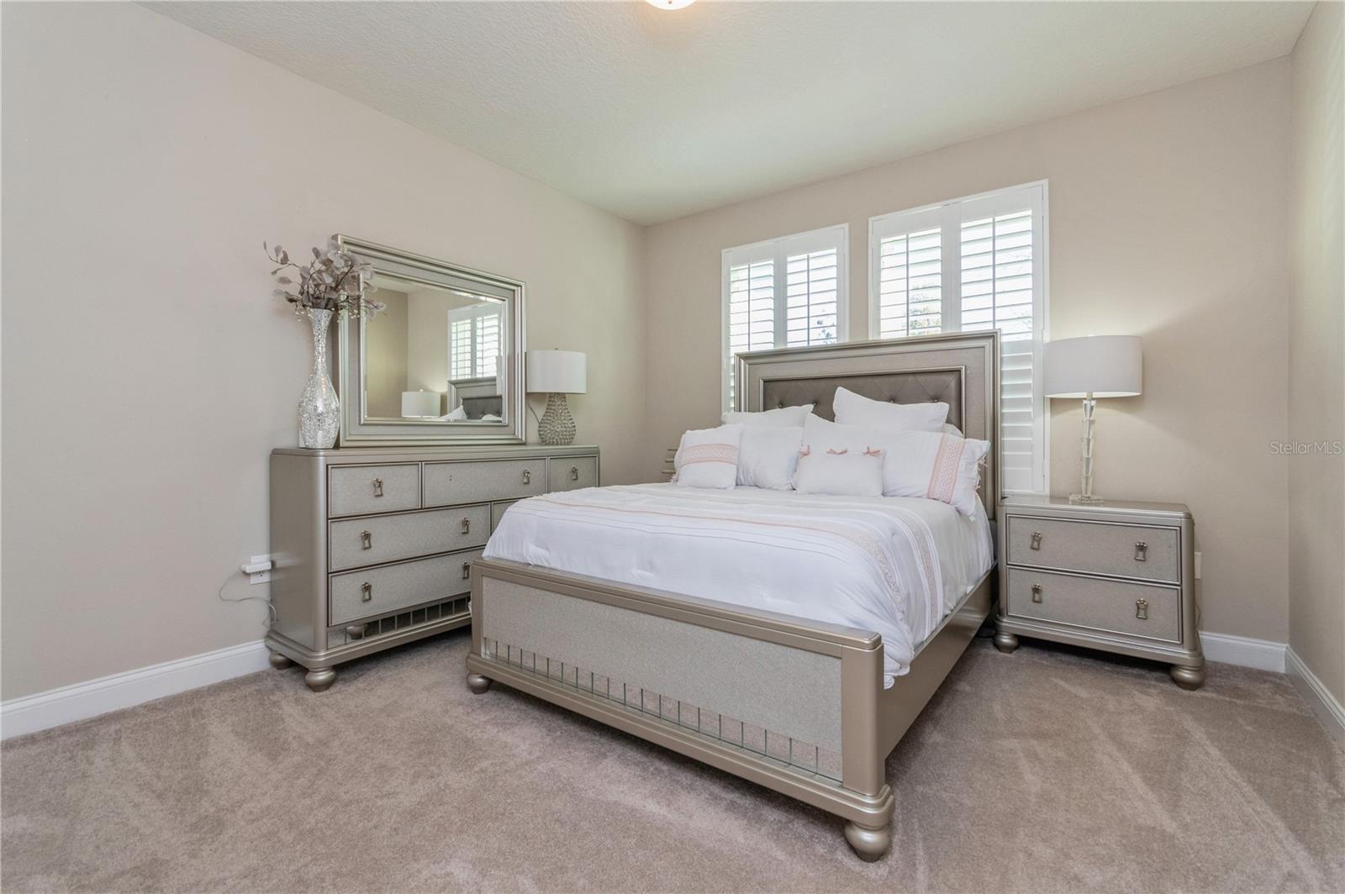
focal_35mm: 15
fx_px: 560
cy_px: 447
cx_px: 672
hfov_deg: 100.4
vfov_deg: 77.2
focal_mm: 10
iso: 400
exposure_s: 1/50
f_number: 8
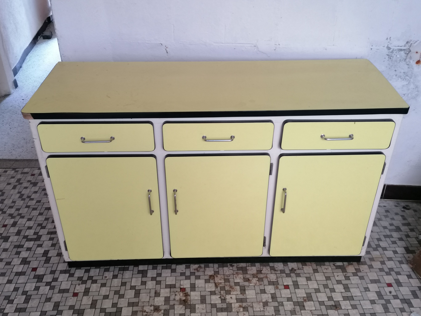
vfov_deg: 40.7
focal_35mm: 35
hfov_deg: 52.6
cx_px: 210
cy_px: 158
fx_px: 426
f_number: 1.8
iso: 250
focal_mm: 4.75
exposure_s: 1/33.3
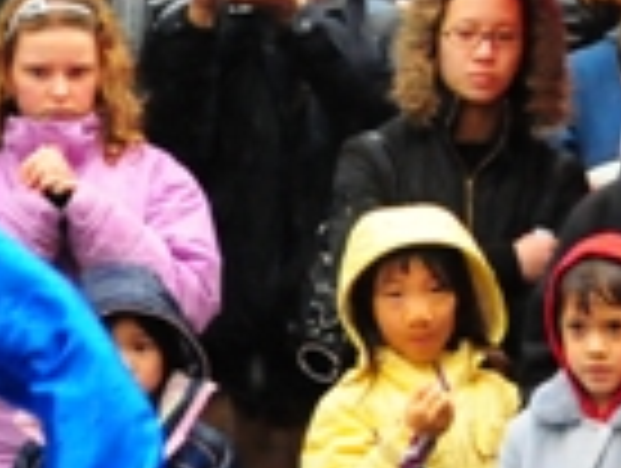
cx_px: -158
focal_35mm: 417
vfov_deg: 3.6
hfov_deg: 4.7
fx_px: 7494
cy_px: 299
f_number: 6.3
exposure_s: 1/400
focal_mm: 50
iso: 3200
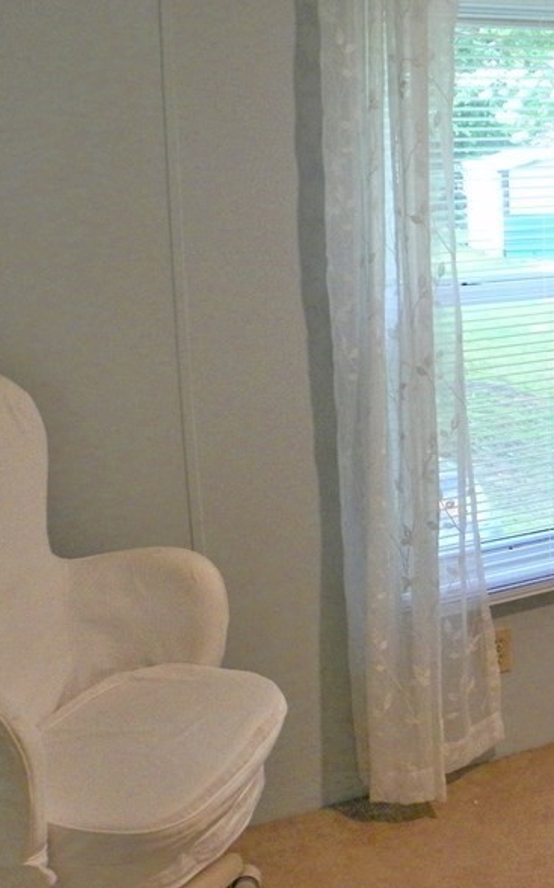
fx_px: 1161
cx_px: 617
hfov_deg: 24.9
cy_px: 314
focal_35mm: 48
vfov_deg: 41.4
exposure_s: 1/30
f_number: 2.8
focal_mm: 4.6
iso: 125
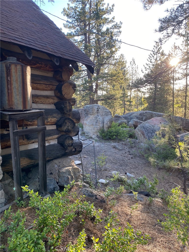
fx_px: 189
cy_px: 126
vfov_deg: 67.3
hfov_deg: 53.1
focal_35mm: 26
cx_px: 94
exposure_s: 1/127
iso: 32
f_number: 1.8
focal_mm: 4.25
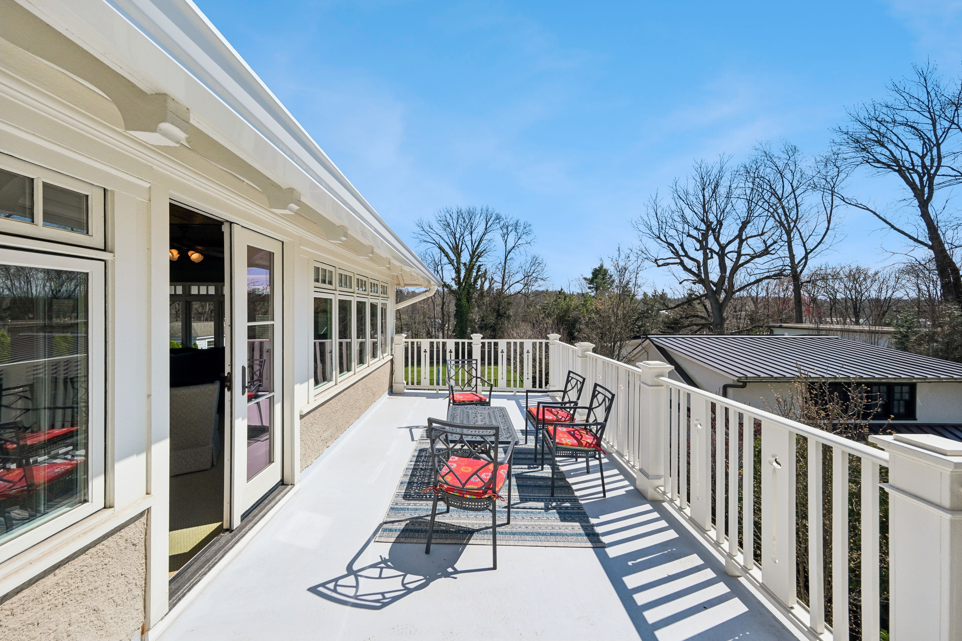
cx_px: 481
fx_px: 321
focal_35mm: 12
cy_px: 320
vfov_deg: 90.0
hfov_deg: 112.6
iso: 400
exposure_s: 1/3200
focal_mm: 8
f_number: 5.6
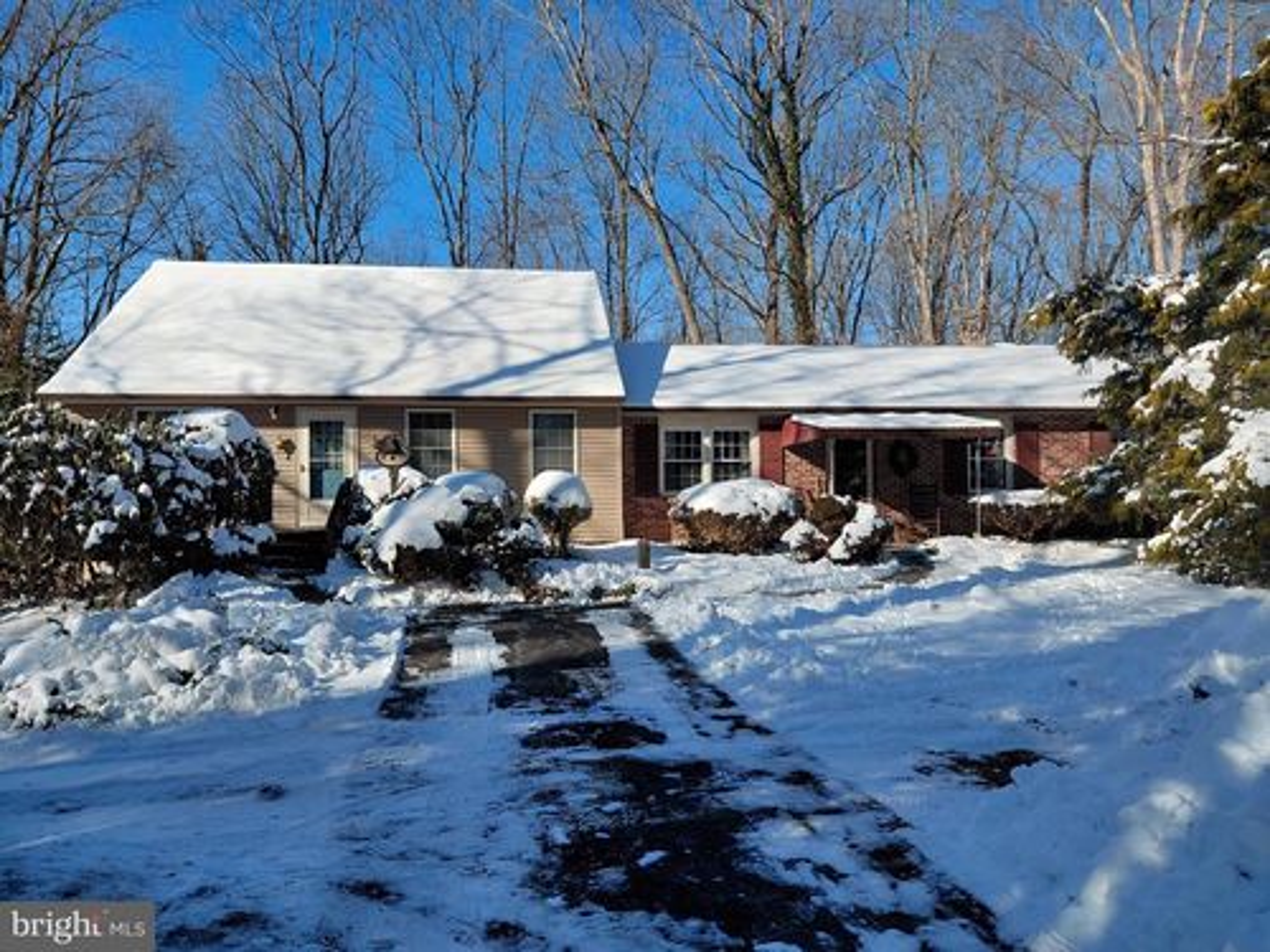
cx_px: 635
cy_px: 476
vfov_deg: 54.9
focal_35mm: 25
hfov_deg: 69.4
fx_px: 917
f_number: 1.8
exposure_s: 1/2769
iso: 50
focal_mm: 4.69
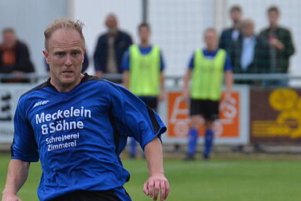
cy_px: 218
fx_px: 8595
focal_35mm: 1028
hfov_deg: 2.0
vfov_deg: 1.3
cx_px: 45
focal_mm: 240
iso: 900
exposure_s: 1/500
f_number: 5.6
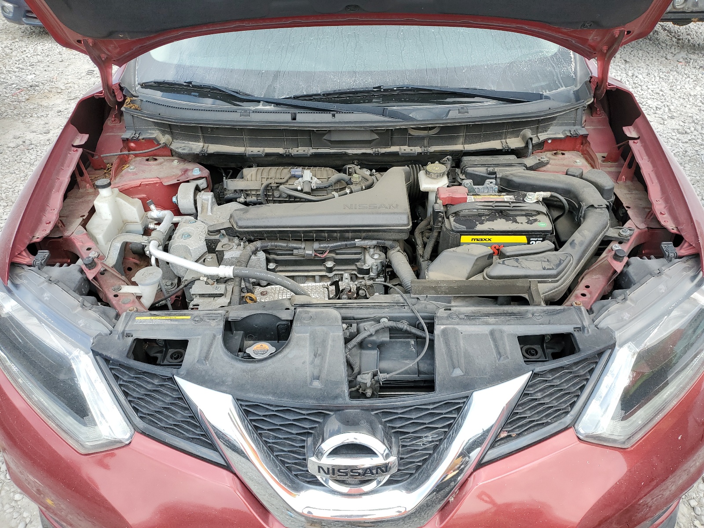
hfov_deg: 67.3
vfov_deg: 53.1
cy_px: 264
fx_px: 529
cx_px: 352
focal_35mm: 26
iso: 50
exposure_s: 1/769
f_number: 1.5
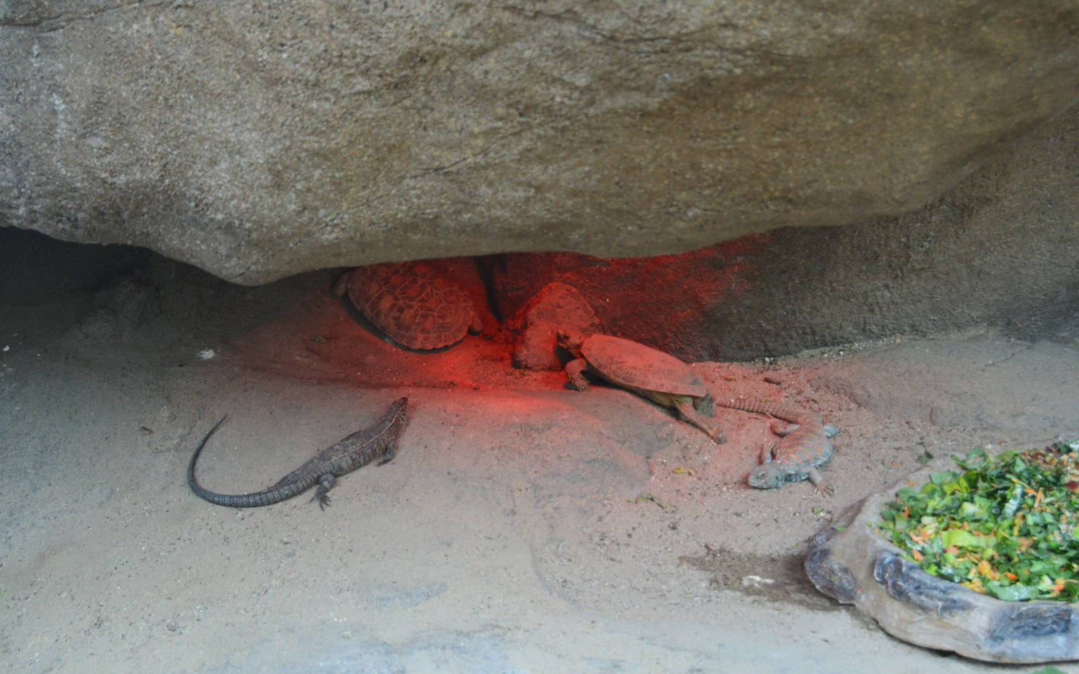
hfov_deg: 24.5
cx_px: 538
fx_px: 2485
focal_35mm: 85
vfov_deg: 15.4
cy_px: 336
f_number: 8
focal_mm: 55
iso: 720
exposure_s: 1/60
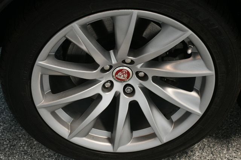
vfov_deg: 21.5
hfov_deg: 31.9
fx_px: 422
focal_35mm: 63
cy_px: 80
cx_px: 120
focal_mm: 42
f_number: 4.5
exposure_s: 1/125
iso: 2500
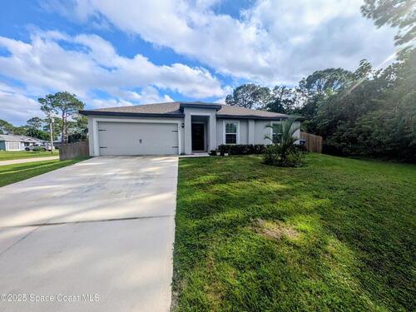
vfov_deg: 89.9
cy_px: 156
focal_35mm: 13
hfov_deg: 106.2
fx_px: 156
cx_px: 208
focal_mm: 1.54
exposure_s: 1/1445
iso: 31
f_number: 2.2
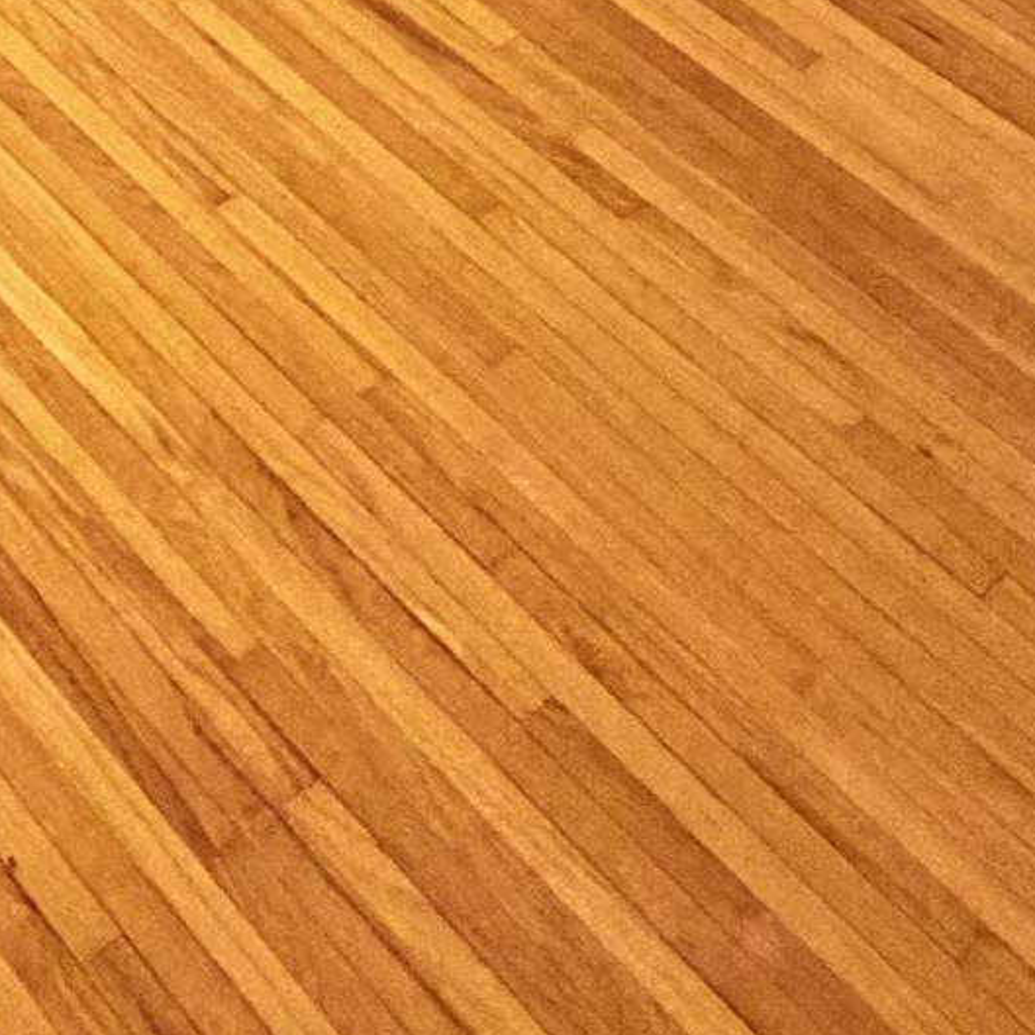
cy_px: -745
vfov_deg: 19.2
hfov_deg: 21.4
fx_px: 2436
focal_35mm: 72
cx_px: -363
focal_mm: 2.22
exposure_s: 1/60
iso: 400
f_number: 2.2
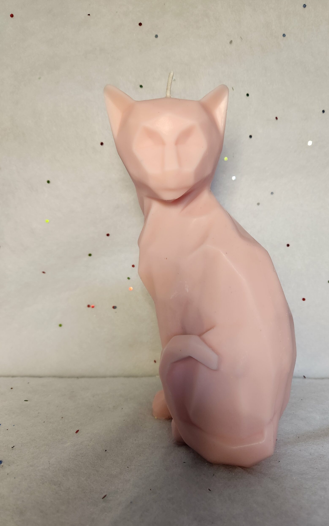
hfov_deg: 49.0
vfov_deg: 72.6
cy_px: 265
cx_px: 196
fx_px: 359
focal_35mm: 25
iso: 250
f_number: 1.8
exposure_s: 1/120
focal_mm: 5.4
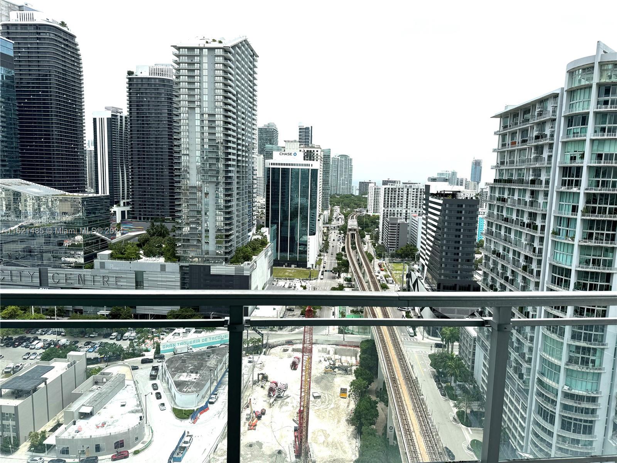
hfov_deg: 71.6
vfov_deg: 56.8
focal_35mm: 24
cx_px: 308
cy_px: 232
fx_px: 428
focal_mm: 6.76
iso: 80
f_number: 1.78
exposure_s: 1/6410
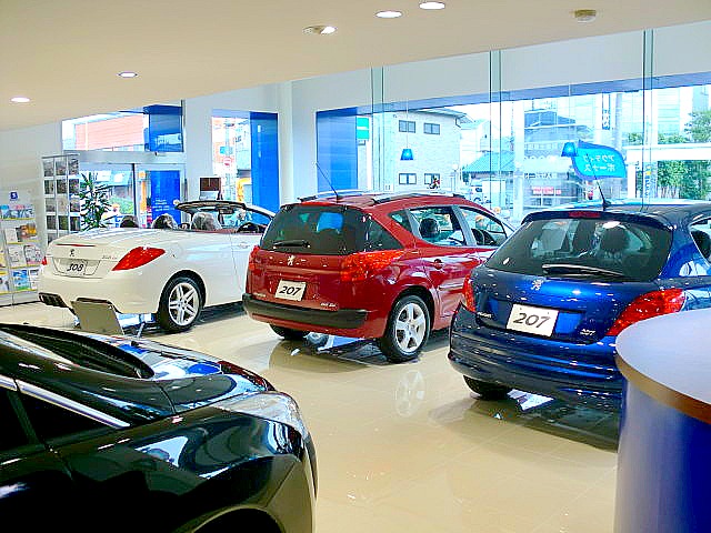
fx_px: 719
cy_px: 266
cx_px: 356
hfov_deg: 52.6
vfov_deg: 40.7
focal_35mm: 35
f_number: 3.1
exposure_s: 1/60
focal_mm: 6.3
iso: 64
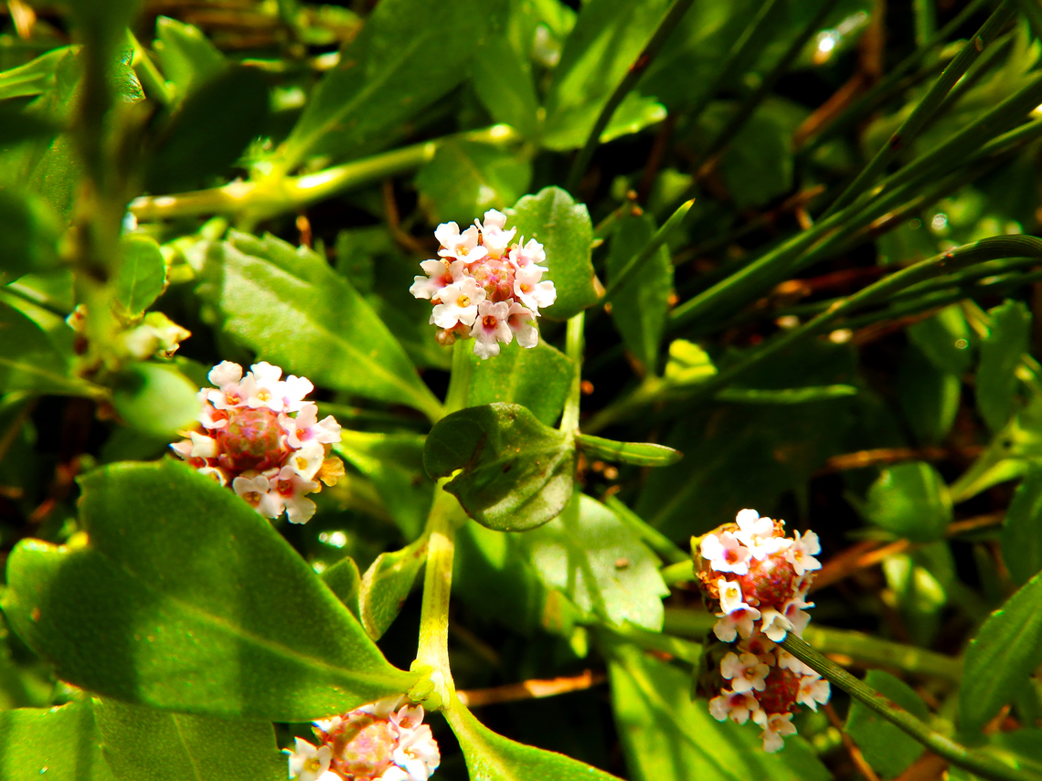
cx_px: 521
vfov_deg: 44.2
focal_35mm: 32
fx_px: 963
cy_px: 390
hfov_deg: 56.8
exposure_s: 1/100
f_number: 4
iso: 80
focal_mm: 5.7
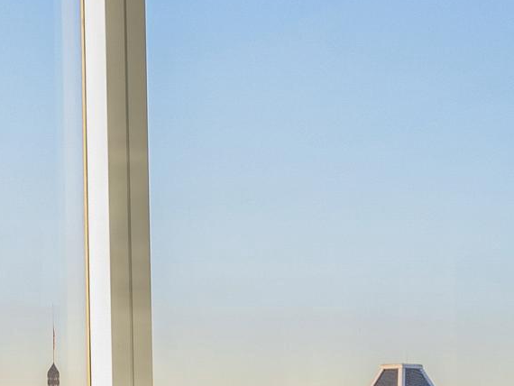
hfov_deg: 13.2
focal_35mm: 145
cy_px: 489
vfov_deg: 10.1
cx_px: 616
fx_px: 2154
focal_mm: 28.5
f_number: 8
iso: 200
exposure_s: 1/40
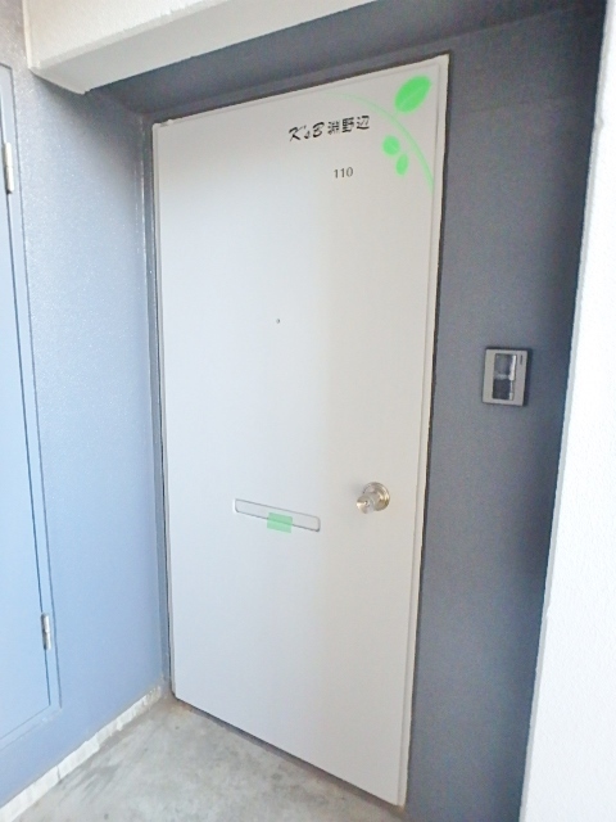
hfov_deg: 63.4
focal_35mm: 21
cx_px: 308
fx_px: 498
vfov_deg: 79.0
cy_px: 411
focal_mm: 3.7
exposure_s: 1/15
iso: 800
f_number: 3.5
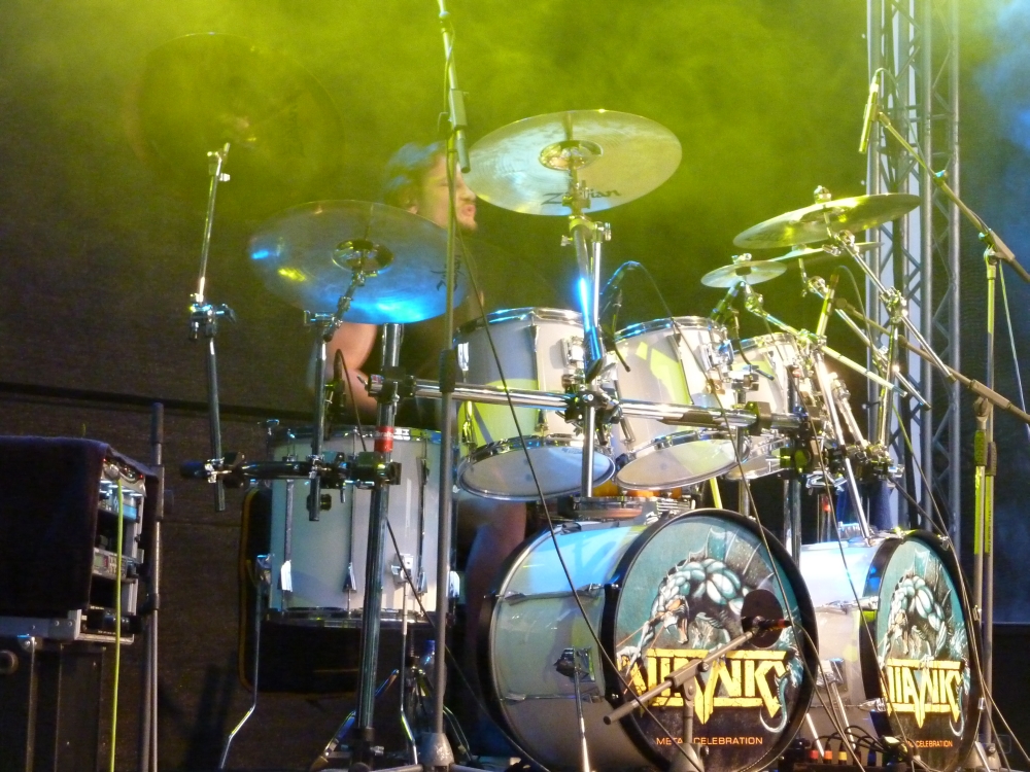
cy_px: 386
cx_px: 515
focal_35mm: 96
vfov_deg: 15.4
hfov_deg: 20.4
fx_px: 2856
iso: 800
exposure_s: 1/15
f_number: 4.3
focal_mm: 15.8
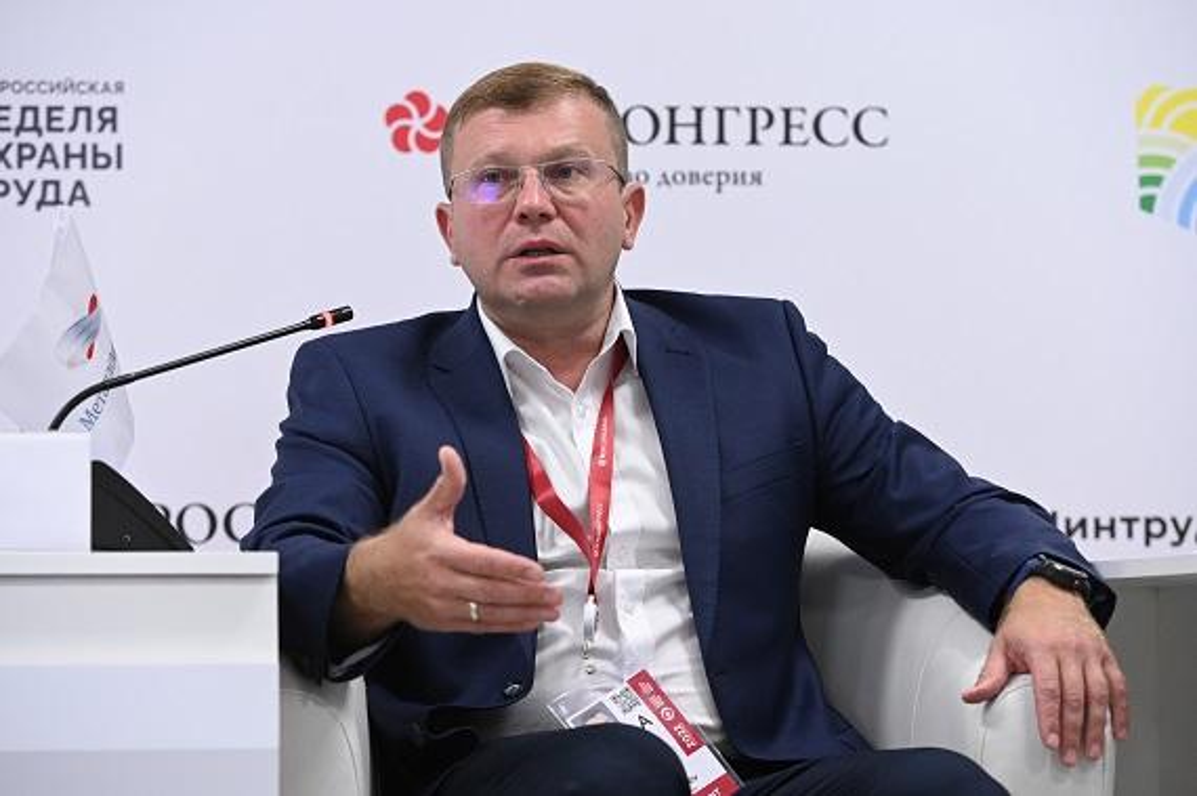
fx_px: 4485
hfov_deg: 15.2
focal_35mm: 135
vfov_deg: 10.1
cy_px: 398
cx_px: 598
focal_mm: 135
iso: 3200
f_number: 4
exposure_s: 1/200
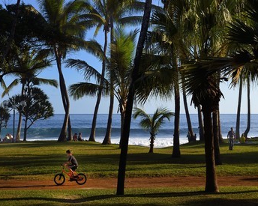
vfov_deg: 21.5
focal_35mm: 71
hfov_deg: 26.8
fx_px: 542
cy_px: 104
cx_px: 137
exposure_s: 1/400
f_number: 9
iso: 200
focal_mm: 62
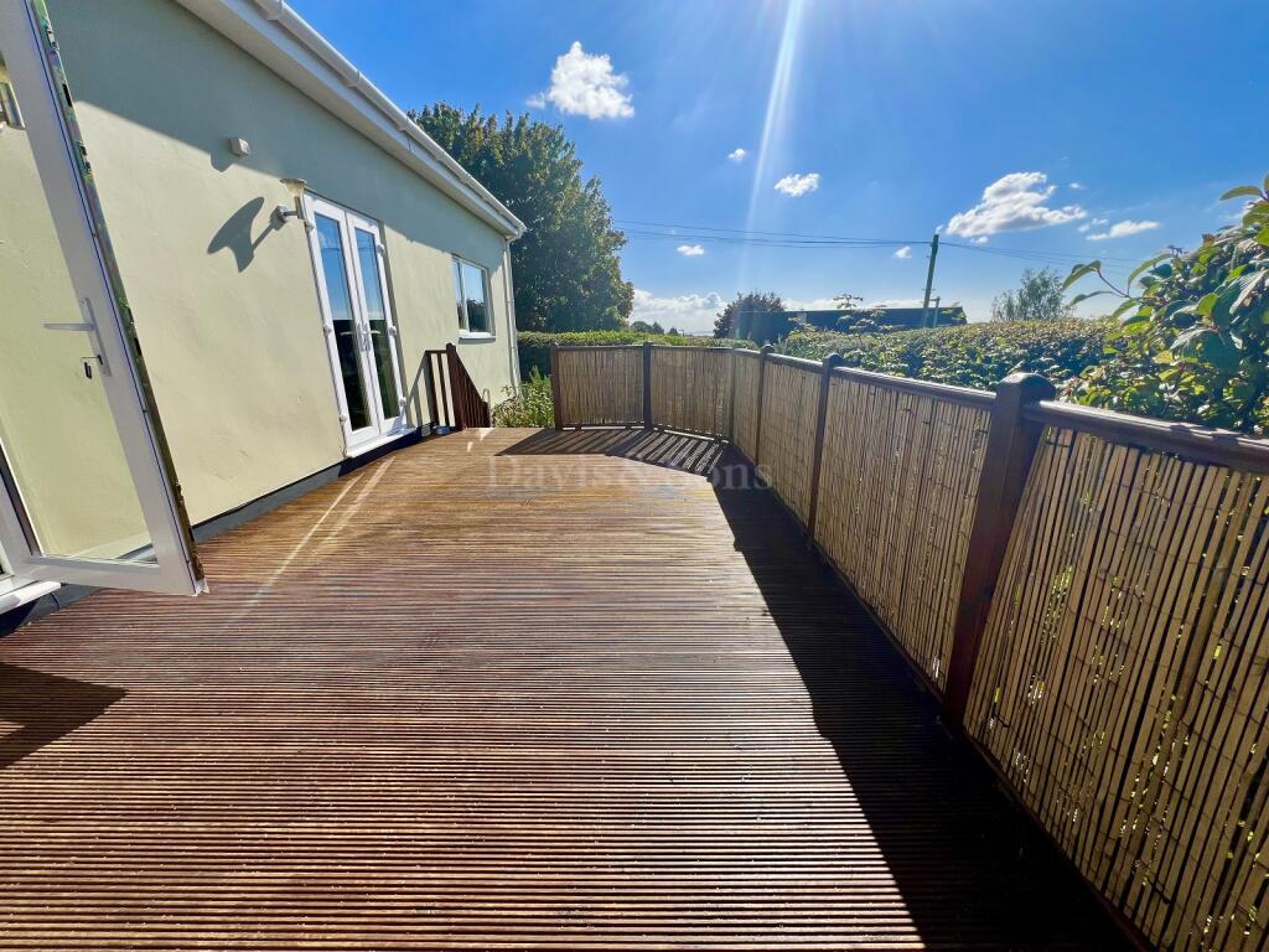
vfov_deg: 89.9
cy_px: 476
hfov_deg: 106.2
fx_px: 477
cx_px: 634
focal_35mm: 13
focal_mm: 1.57
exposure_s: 1/1468
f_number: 1.8
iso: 32
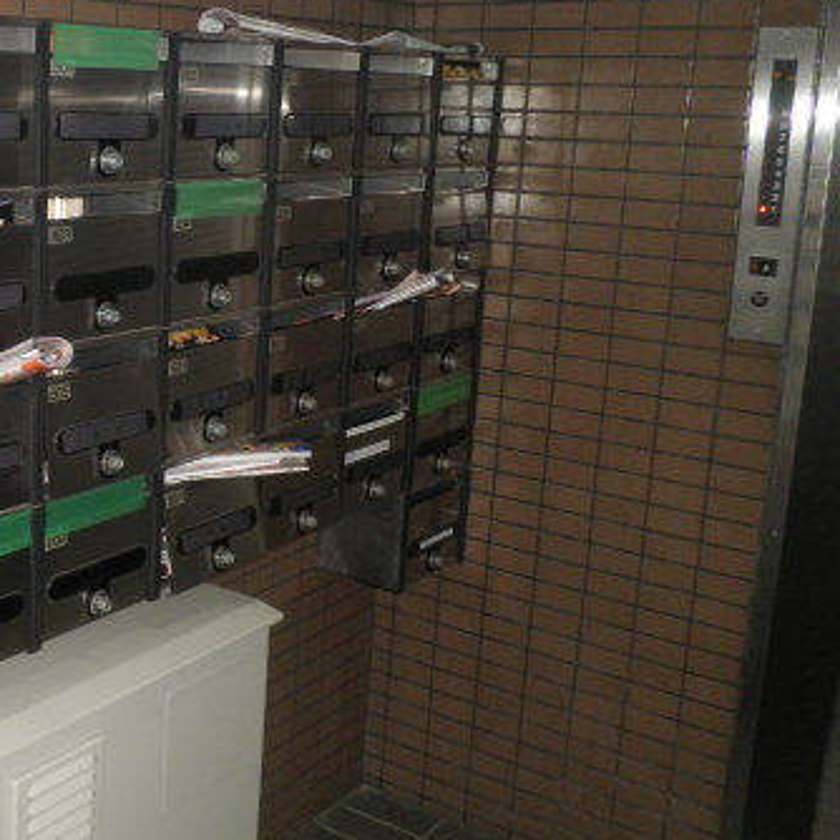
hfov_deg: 35.9
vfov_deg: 38.2
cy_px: 345
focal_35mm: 44
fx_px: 1208
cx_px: 75
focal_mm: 4.7
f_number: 2.8
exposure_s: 1/30
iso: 160
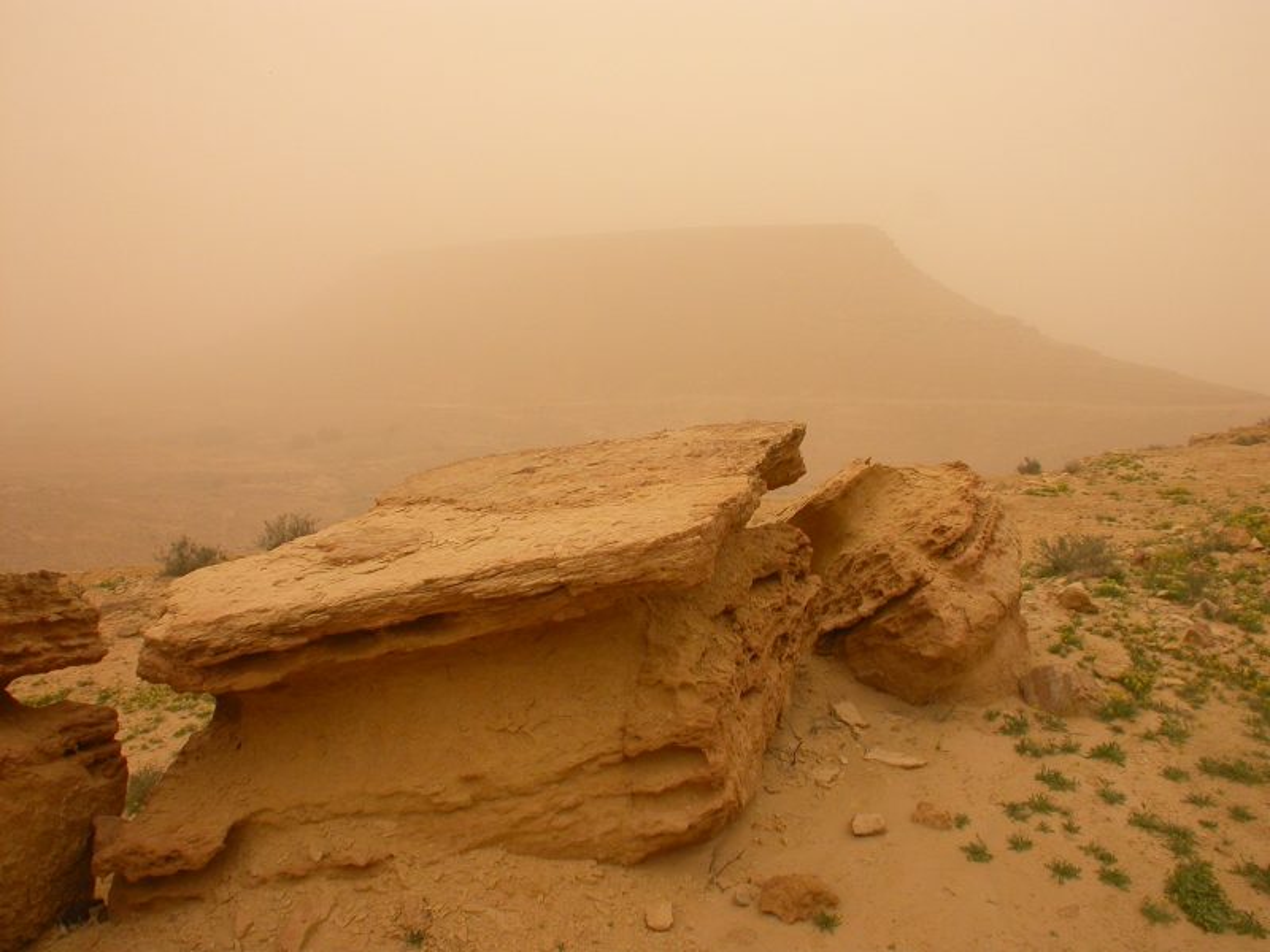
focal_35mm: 38
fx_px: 1394
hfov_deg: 49.0
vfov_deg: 37.7
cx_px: 635
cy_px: 476
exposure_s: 1/215
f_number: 6
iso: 100
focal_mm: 7.85
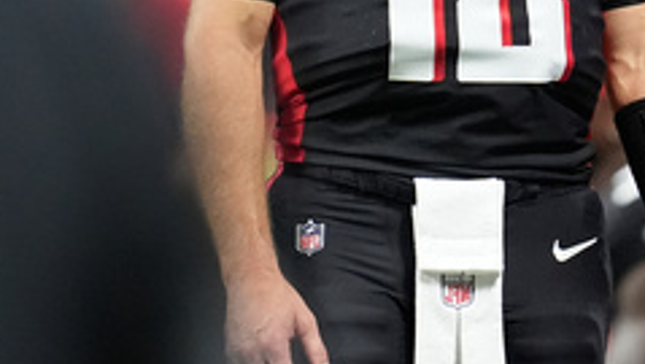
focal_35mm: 1344
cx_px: 456
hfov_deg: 1.6
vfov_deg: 0.9
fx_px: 23009
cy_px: -82
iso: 5000
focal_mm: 400
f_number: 2.8
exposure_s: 1/2500
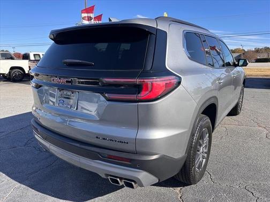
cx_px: 135
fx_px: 187
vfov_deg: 56.8
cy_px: 101
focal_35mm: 24
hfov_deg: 71.6
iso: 80
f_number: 1.78
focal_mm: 6.86
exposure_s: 1/2591
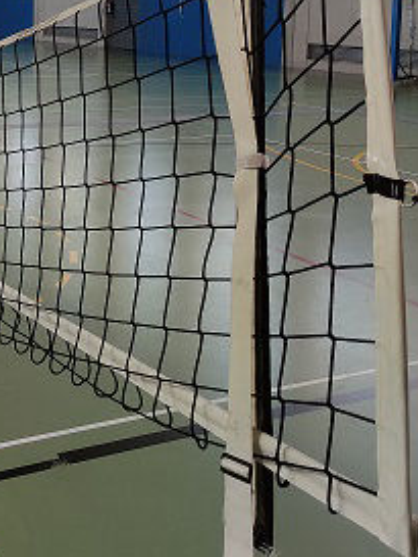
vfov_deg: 35.0
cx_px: 22
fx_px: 853
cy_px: 108
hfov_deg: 26.4
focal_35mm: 53
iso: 88
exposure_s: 1/100
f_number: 1.89
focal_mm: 5.43
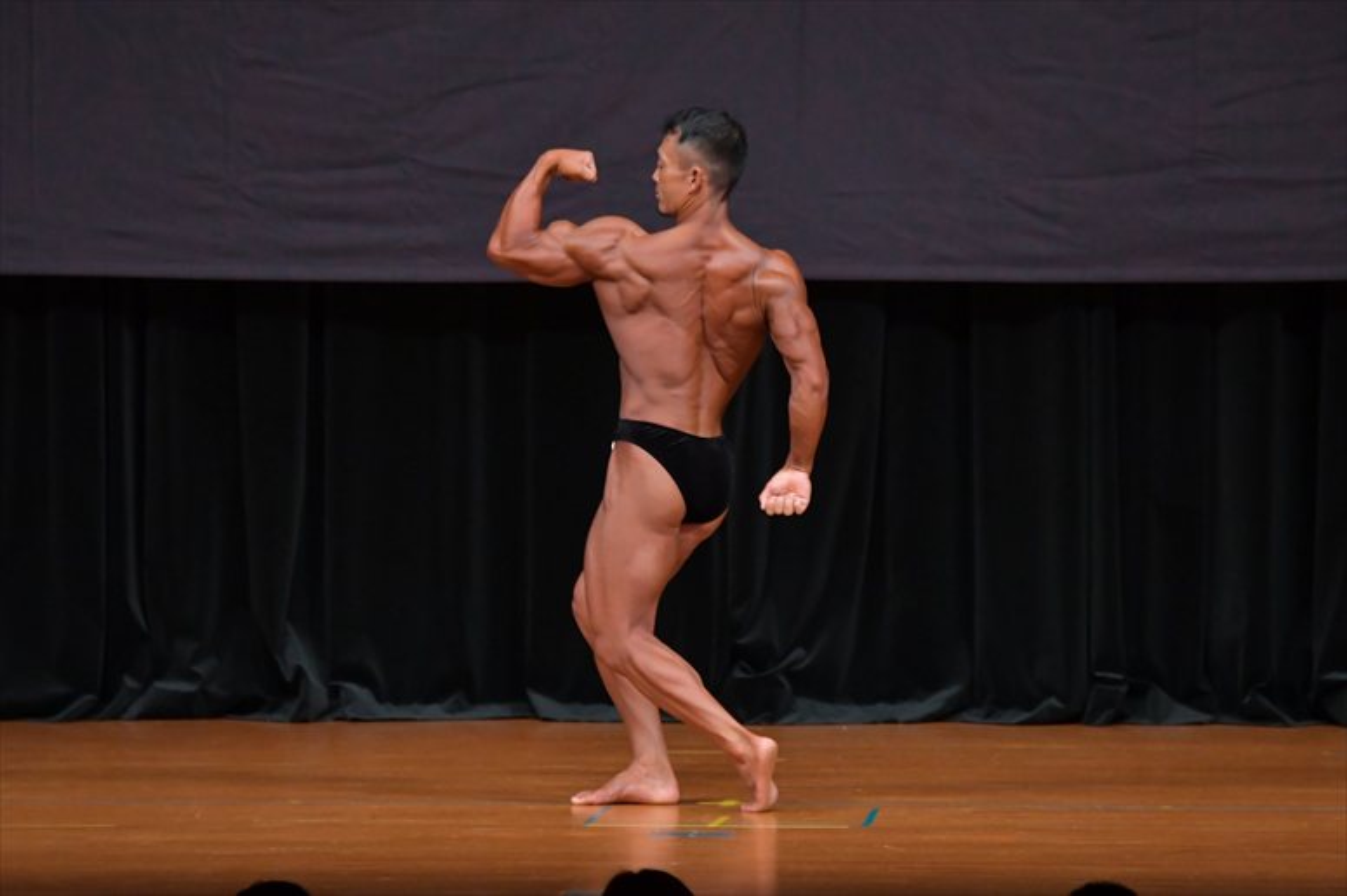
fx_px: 10659
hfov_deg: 7.2
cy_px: 448
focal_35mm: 285
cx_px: 674
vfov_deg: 4.8
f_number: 5.6
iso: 4000
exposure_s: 1/400
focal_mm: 190
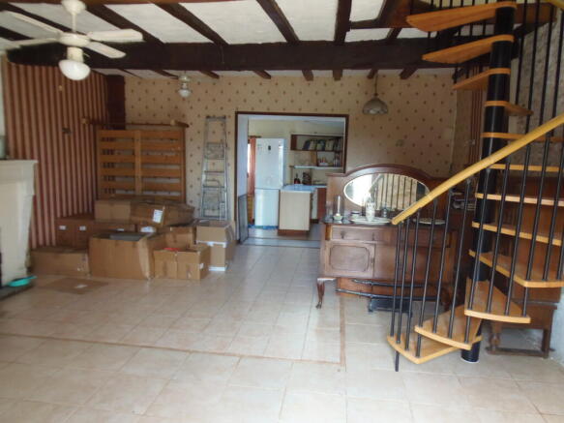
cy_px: 212
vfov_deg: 56.8
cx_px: 282
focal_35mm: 24
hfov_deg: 71.6
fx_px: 391
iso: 200
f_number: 2.9
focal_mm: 4.3
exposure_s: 1/30
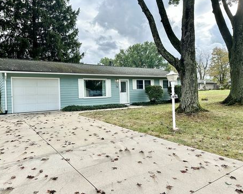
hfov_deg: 66.0
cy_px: 93
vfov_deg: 54.9
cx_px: 112
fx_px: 187
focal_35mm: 26
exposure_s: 1/1157
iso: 80
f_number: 1.78
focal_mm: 6.86
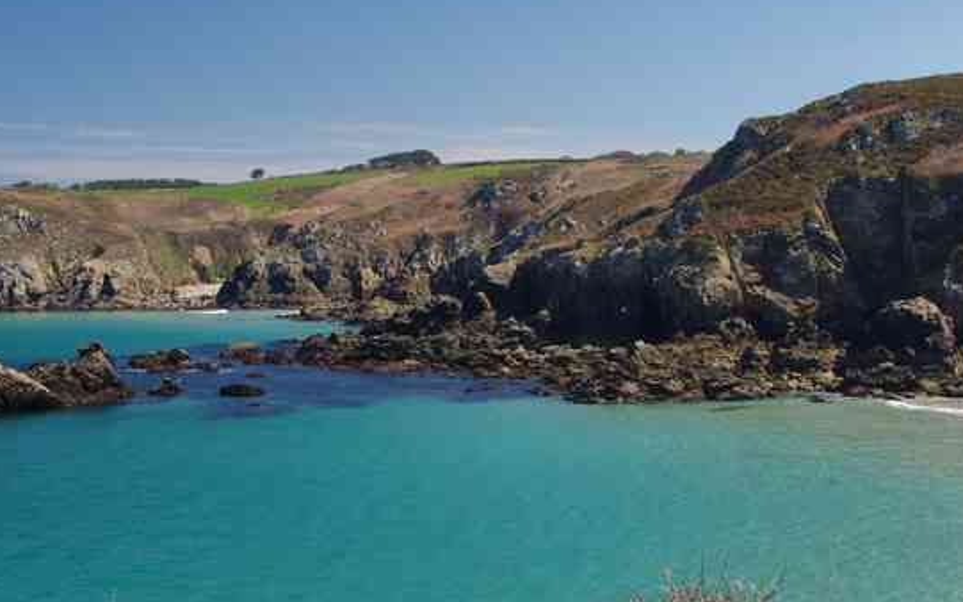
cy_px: 401
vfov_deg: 19.9
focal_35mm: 65
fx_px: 1712
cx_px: 508
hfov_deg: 31.4
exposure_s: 1/60
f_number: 11
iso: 200
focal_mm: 23.1
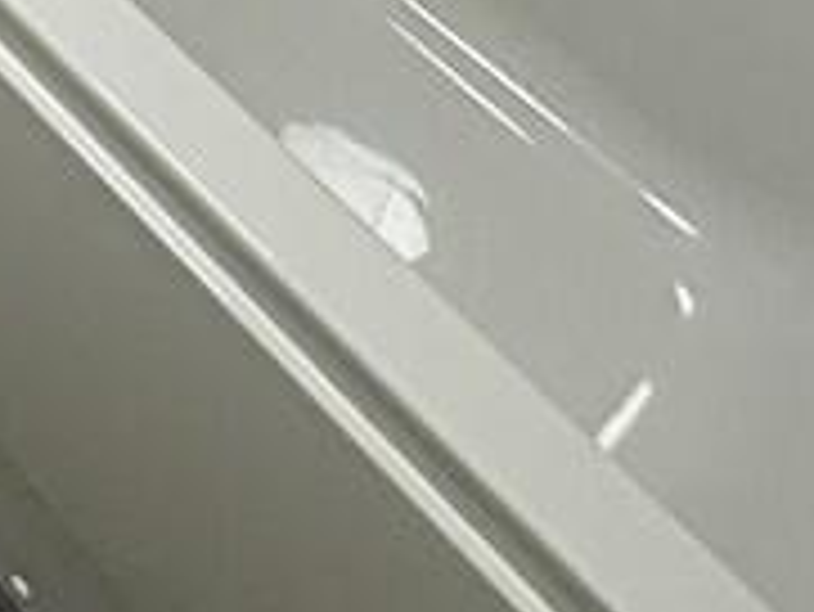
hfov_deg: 18.0
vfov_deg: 12.8
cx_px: -765
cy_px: -972
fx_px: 1859
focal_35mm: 79
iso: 200
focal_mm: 2.22
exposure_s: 1/100
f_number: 2.2
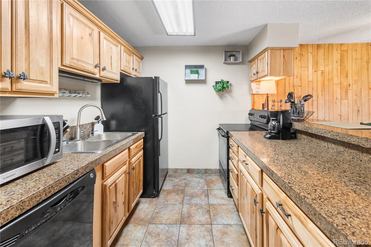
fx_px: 144
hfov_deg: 104.3
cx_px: 186
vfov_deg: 81.1
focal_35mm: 14
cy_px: 124
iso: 8000
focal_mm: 14
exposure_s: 1/15
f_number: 8
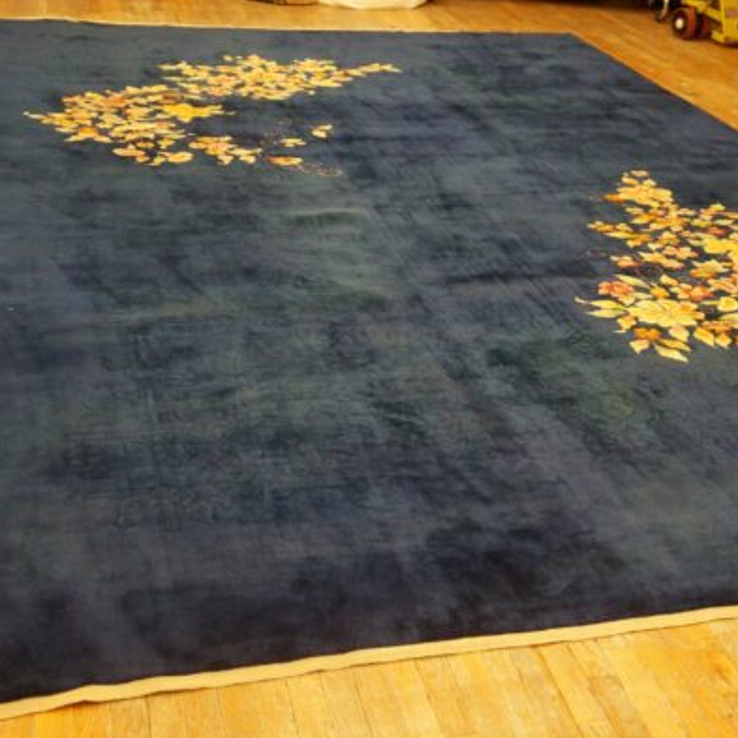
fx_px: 1173
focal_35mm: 49
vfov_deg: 34.9
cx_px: 432
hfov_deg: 34.8
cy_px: 371
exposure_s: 1/160
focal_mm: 25
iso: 3200
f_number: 4
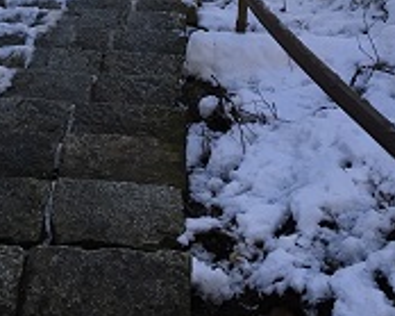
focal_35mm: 78
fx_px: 911
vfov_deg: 17.9
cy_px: -136
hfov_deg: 24.2
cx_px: 107
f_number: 2.2
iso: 32
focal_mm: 4.15
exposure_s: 1/30
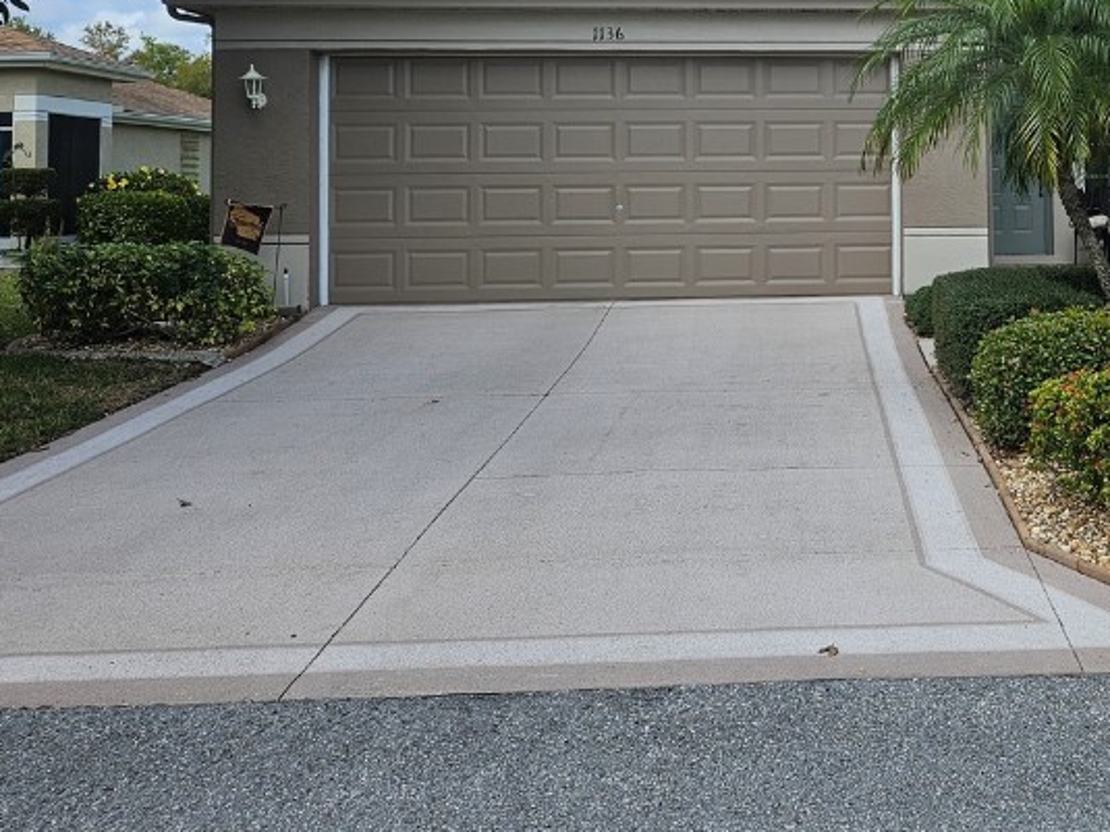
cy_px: 137
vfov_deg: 31.8
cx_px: 923
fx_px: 1411
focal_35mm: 44
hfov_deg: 40.7
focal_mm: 5.4
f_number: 1.8
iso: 25
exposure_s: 1/1849
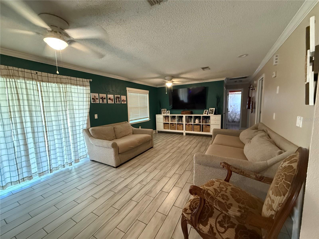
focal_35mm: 14
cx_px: 160
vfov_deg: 85.7
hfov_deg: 102.1
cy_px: 120
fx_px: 129
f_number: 2.2
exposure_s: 1/60
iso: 1000
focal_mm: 2.22
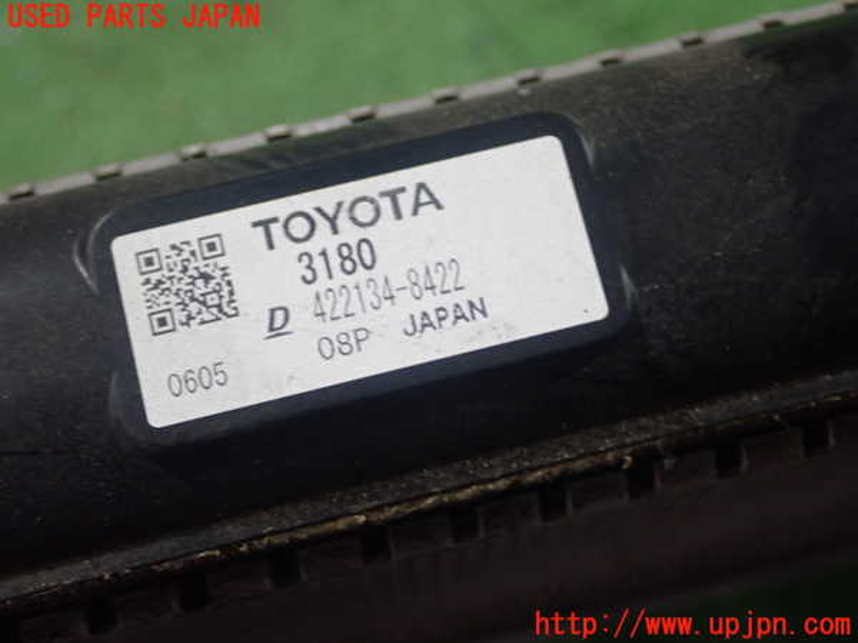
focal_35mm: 57
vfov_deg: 25.7
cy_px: 322
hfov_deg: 33.8
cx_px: 429
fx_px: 1413
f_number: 3.5
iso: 500
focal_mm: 10.29
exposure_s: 1/50
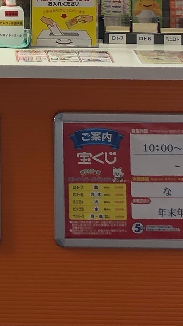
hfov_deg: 8.4
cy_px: -132
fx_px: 1215
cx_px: -83
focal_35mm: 141
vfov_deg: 14.4
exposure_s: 1/120
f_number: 1.8
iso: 40
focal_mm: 3.99
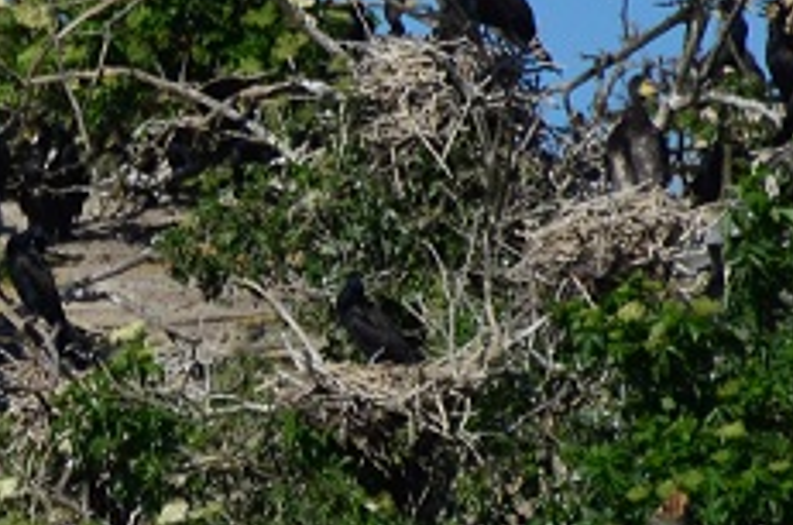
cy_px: -312
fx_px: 42865
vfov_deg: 0.7
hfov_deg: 1.1
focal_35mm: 1950
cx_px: -580
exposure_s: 1/8000
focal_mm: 300
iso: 640
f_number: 5.6
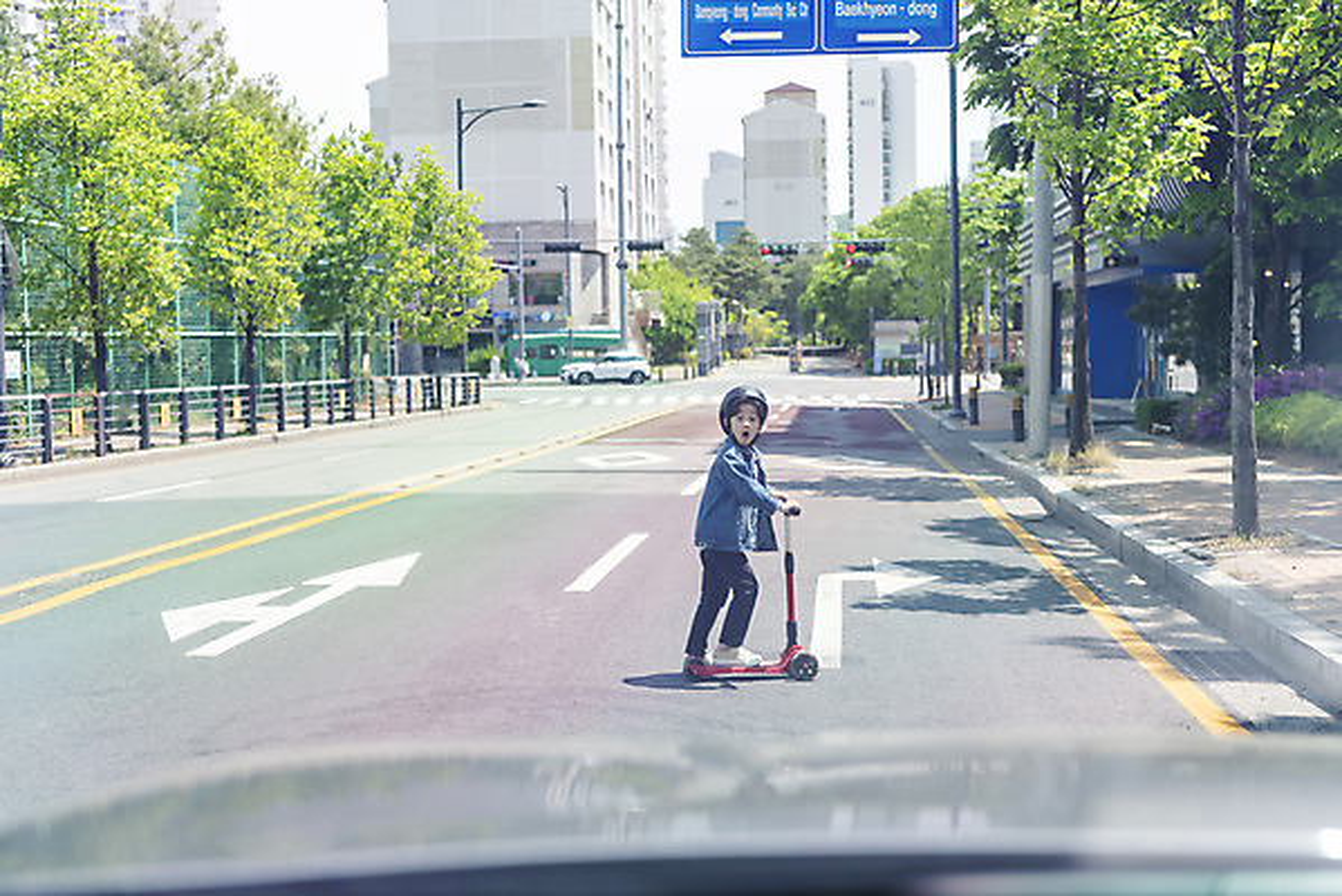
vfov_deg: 27.0
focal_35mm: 50
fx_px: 1865
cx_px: 671
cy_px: 448
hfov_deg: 39.6
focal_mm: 50
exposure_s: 1/200
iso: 200
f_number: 2.8
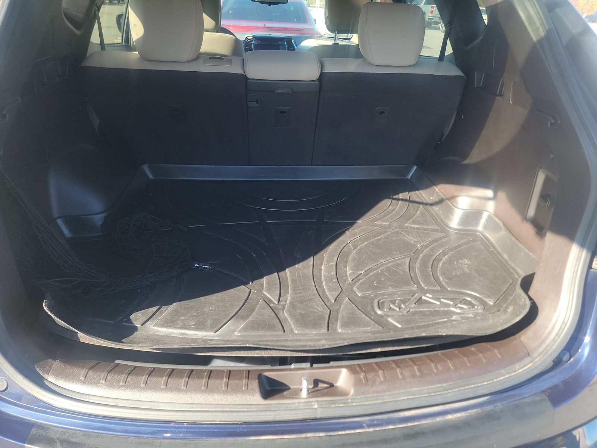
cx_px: 298
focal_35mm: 24
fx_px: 414
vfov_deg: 56.8
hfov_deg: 71.6
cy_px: 224
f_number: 1.8
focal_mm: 6.7
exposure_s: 1/119
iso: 79
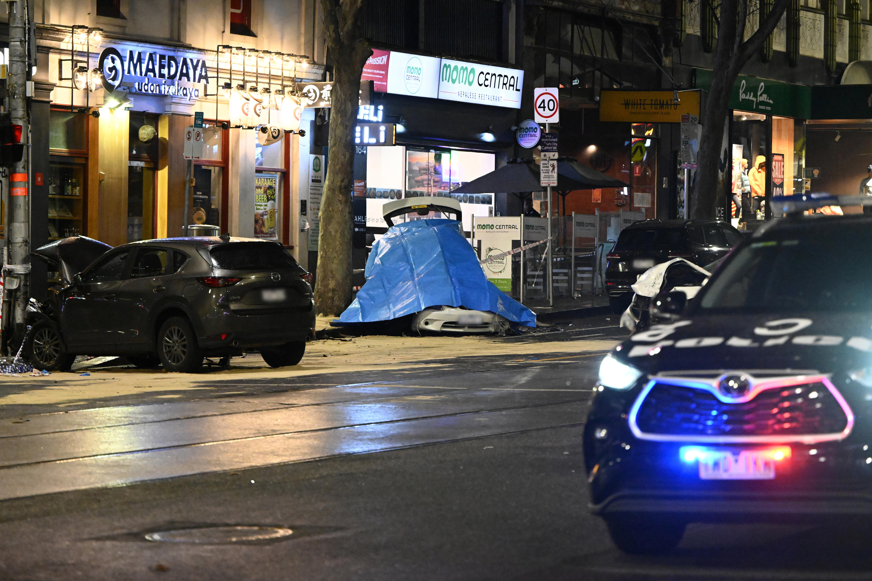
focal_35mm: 130
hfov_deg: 15.8
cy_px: 290
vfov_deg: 10.5
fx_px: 3149
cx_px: 436
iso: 12800
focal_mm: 130
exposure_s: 1/320
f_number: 4
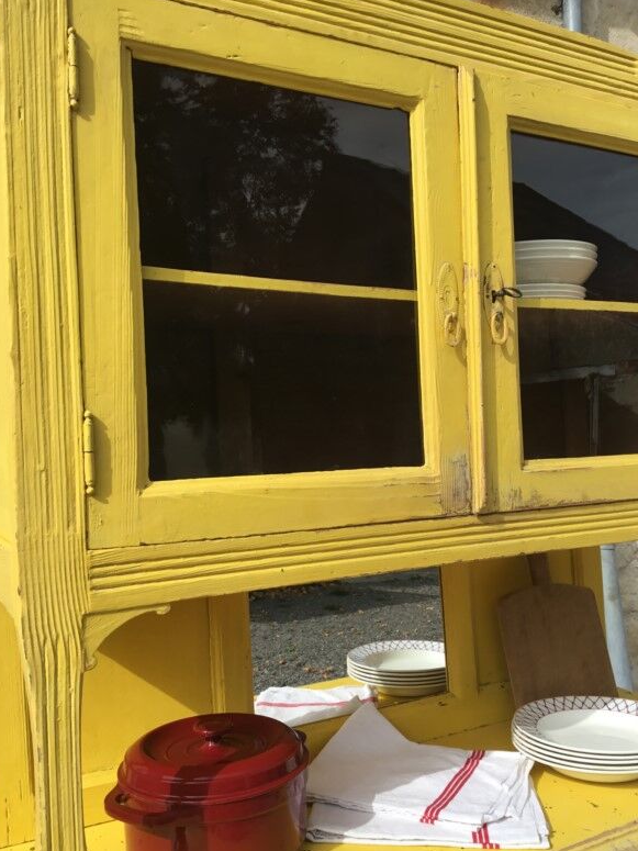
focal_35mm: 32
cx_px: 317
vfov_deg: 56.8
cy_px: 436
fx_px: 787
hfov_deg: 44.1
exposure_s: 1/1018
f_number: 2.4
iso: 25
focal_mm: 3.3
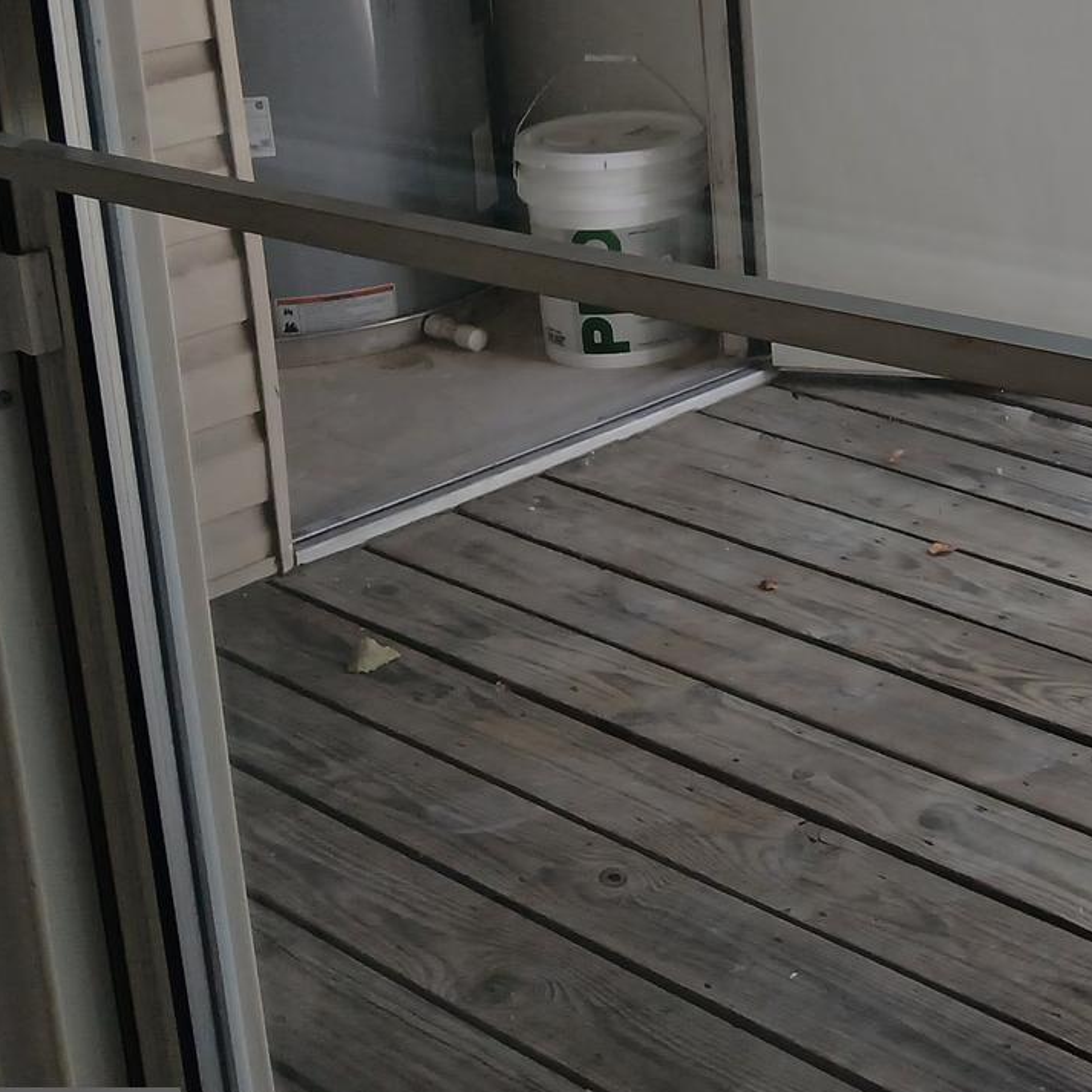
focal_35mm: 66
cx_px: 1366
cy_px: 37
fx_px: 2356
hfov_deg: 23.5
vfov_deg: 25.0
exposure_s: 1/60
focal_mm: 3.98
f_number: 1.8
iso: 64
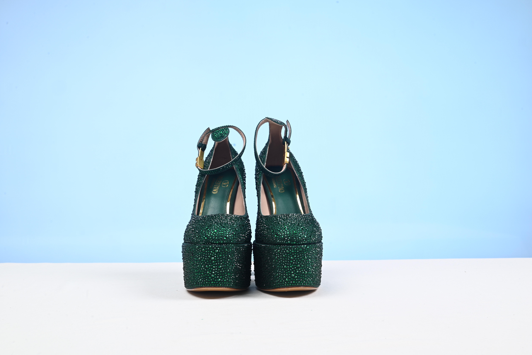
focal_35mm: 40
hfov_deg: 48.4
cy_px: 178
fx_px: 591
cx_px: 266
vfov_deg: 33.4
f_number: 16
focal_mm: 40
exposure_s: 1/2
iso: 100
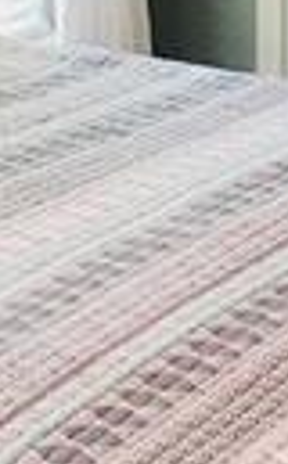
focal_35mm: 185
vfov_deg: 10.9
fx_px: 2336
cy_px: -273
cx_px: 230
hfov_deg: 7.0
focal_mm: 4.15
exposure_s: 1/30
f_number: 2.2
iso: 40
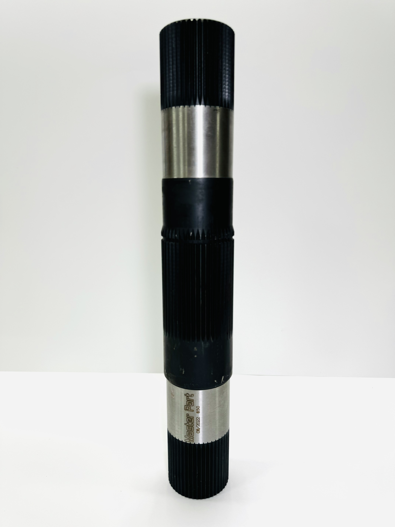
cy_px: 264
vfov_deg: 71.6
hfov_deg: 56.8
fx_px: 365
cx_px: 198
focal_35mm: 24
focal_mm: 6.76
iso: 50
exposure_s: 1/100
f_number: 1.78
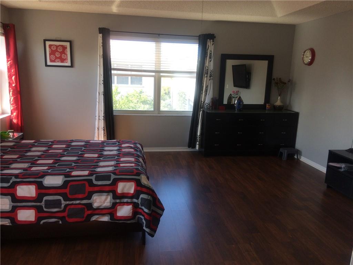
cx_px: 176
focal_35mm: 29
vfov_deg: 48.2
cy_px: 132
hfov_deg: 61.7
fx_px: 296
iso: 32
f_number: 2.2
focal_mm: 4.15
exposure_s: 1/60
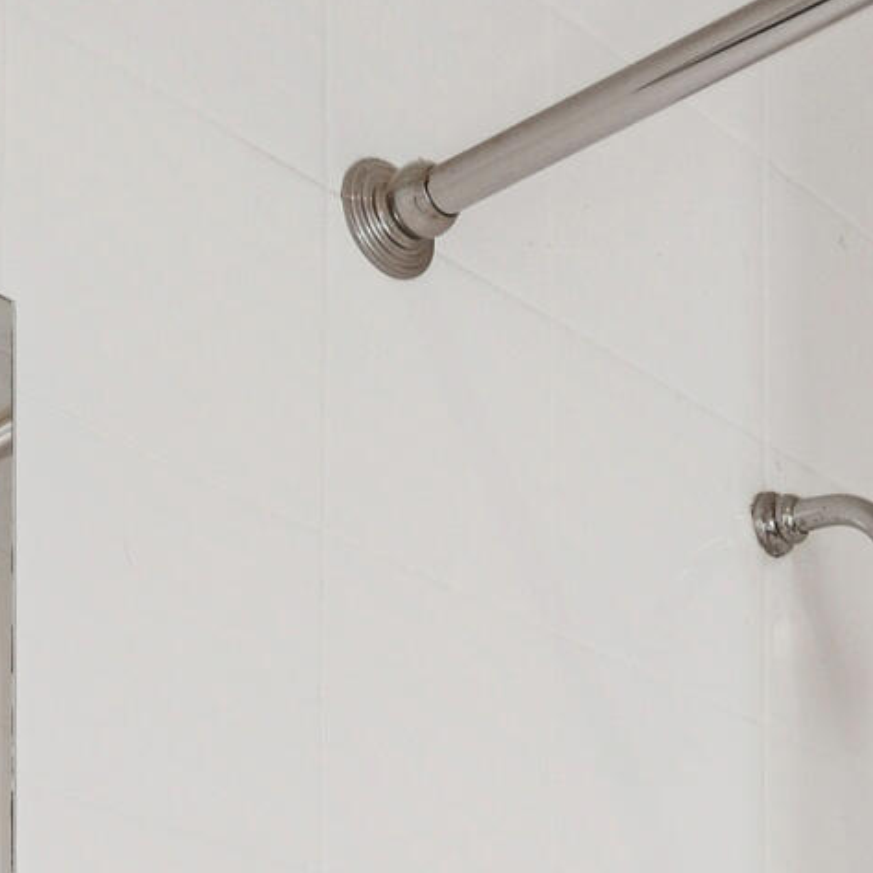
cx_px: 1088
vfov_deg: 16.1
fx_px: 2454
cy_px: 1700
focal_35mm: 86
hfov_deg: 18.9
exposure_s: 1/2.5
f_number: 8
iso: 400
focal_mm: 16
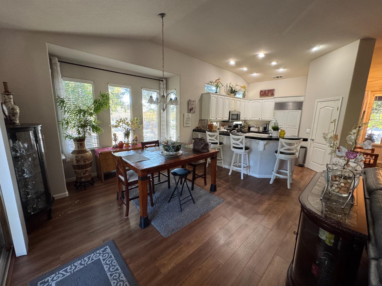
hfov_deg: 102.1
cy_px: 143
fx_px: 154
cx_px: 191
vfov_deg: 85.7
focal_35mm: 14
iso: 200
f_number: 2.2
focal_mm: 2.22
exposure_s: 1/60
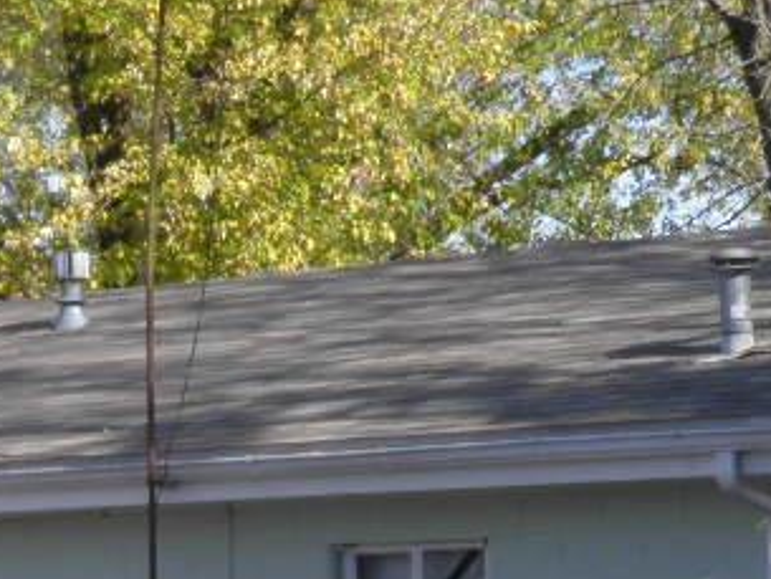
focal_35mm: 147
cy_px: 746
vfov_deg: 9.9
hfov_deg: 13.0
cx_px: -220
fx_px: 3275
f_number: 5.5
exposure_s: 1/125
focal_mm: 6.3
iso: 50
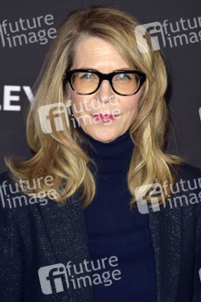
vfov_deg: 12.8
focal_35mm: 160
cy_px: 155
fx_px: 1340
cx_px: 103
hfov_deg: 8.6
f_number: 6.3
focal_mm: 150
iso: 400
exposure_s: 1/200
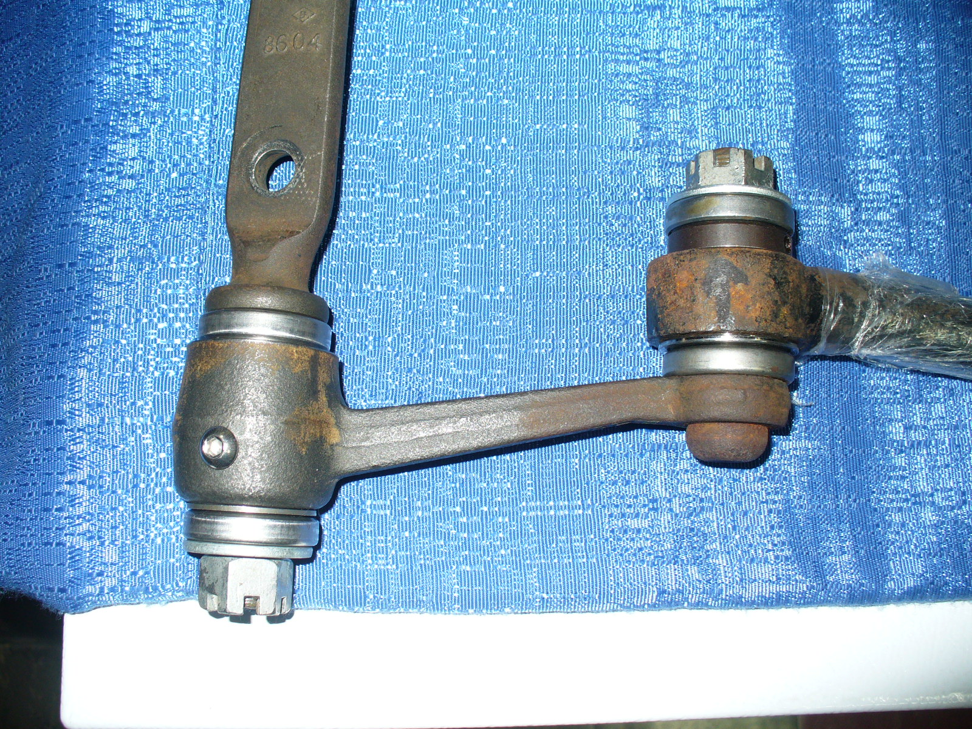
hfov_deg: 50.1
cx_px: 486
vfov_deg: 38.7
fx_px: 1039
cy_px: 364
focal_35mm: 37
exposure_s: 1/30
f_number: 2.8
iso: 80
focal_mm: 6.1
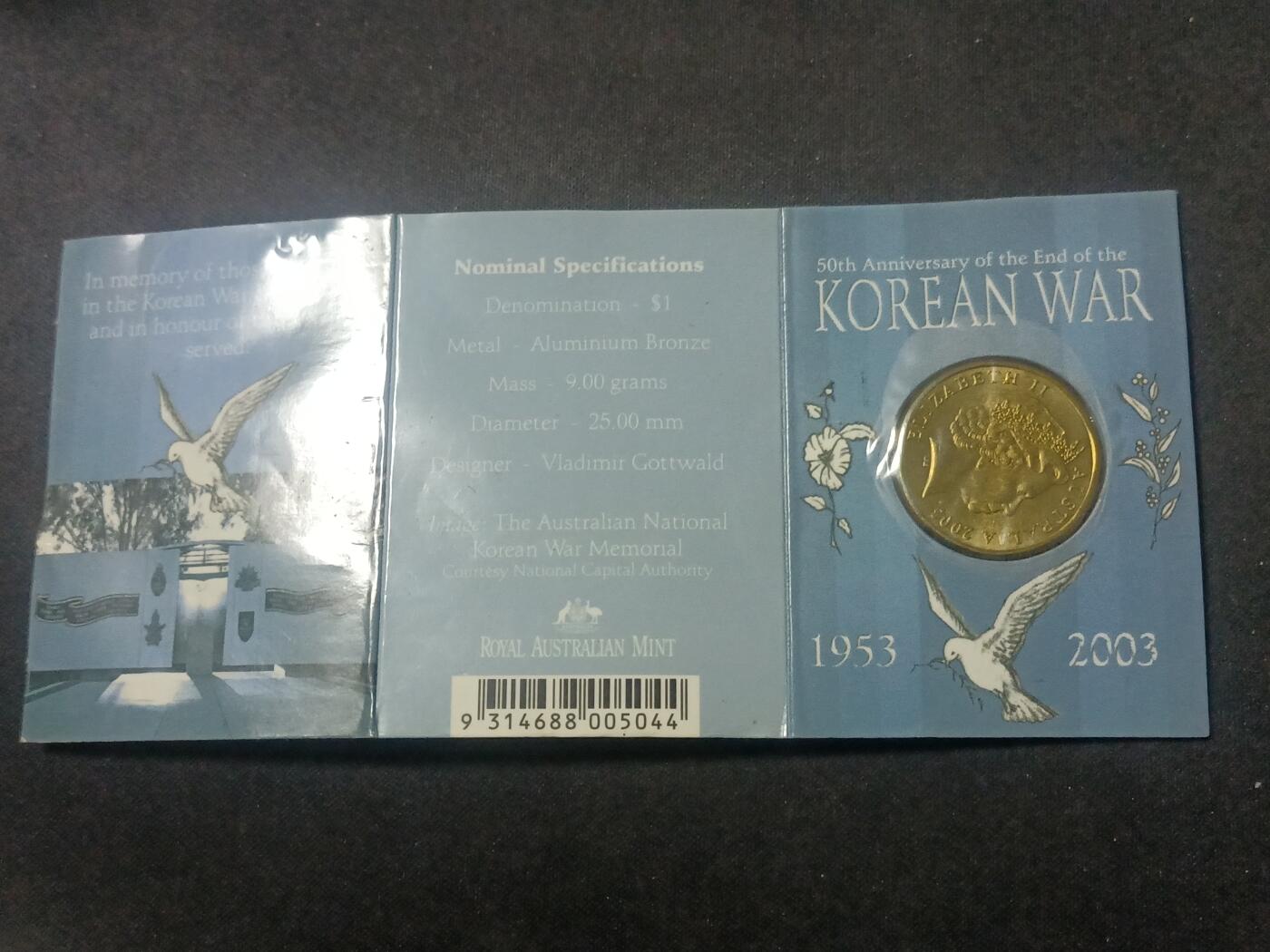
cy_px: 476
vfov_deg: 35.1
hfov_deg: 45.8
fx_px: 1504
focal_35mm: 41
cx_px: 635
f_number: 1.8
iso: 966
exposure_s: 1/33.3
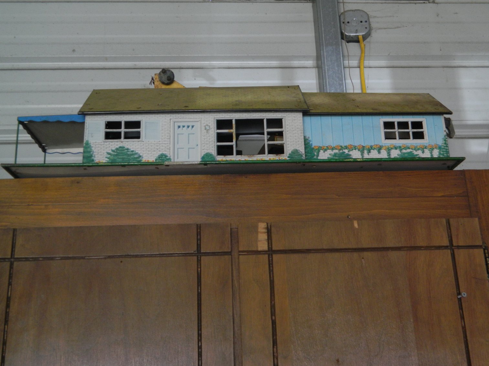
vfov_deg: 35.1
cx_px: 244
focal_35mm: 41
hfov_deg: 45.8
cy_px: 183
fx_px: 579
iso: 200
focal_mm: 7.3
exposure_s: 1/30
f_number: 3.5
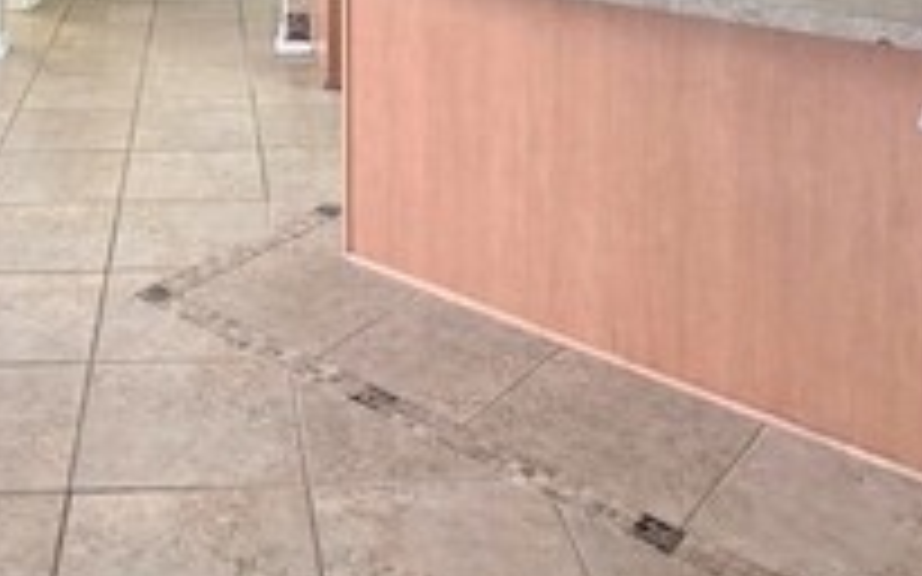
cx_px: 234
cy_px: -225
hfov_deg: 44.7
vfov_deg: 24.8
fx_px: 1080
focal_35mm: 43
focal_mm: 2.2
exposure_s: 1/120
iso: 100
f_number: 1.9
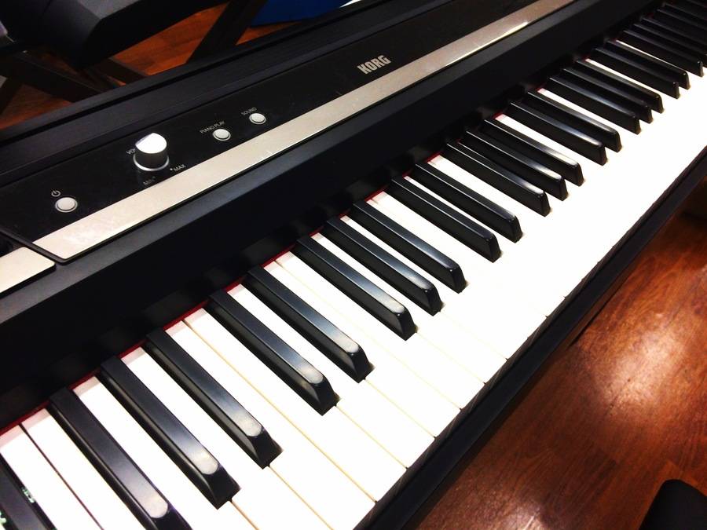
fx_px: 592
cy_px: 265
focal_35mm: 29
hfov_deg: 61.7
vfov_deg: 48.2
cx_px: 354
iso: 40
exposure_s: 1/50
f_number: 2.2
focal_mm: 4.15
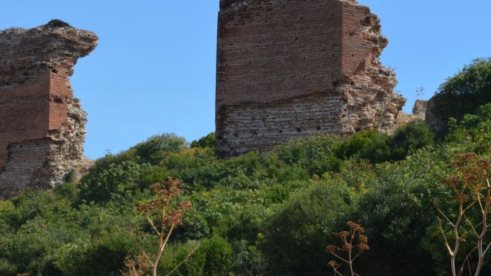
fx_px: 1546
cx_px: 227
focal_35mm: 119
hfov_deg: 18.0
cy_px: 84
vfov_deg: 10.2
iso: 110
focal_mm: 55
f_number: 8
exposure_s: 1/250
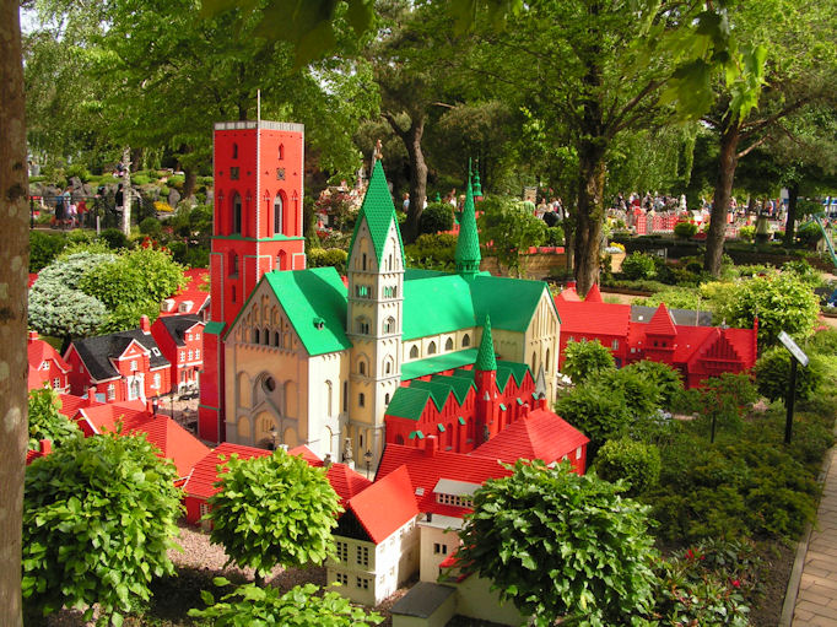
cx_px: 418
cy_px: 314
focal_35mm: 38
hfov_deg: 49.0
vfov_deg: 37.7
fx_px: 919
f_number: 5.6
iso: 50
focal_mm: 6.3
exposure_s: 1/125
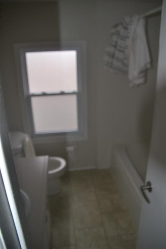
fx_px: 187
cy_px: 124
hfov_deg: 47.9
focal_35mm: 27
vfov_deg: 67.4
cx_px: 83
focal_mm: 18
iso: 500
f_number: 3.5
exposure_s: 1/60
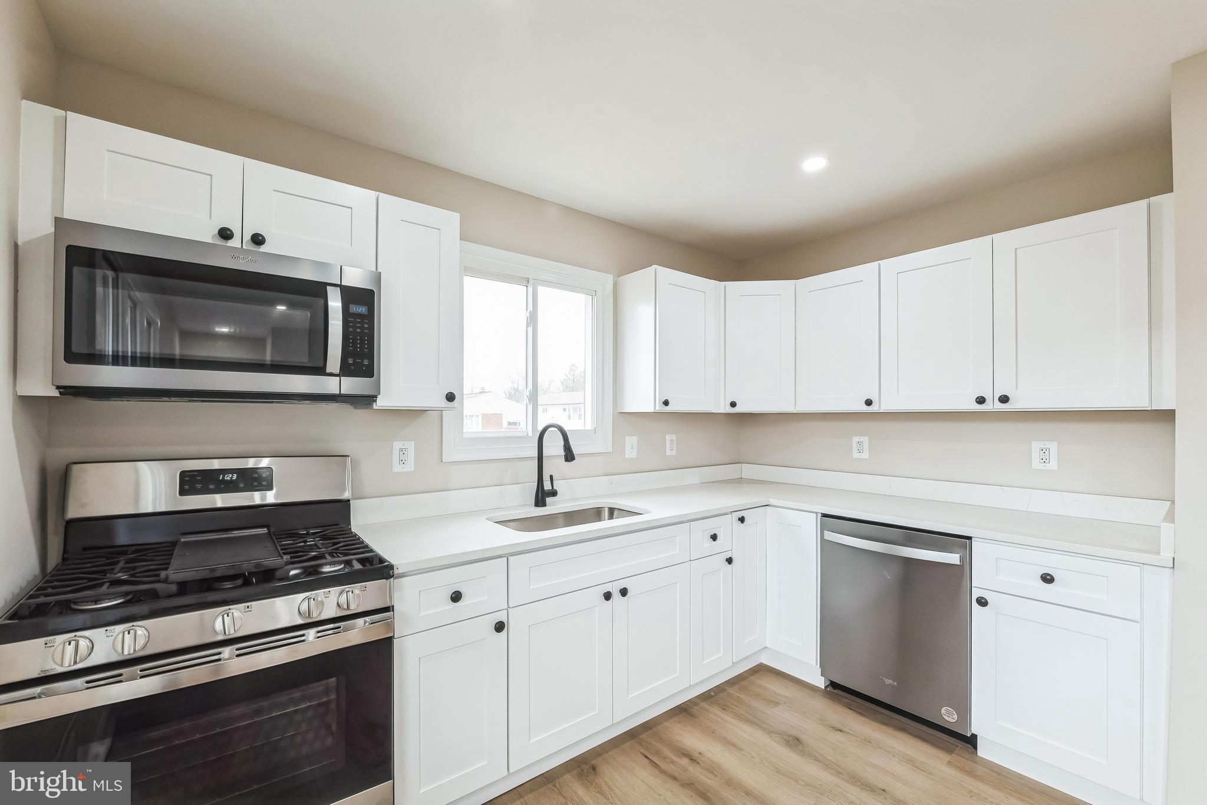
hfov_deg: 104.3
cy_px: 402
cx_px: 604
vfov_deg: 81.2
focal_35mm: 14
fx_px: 469
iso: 800
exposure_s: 1/40
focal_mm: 14
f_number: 10
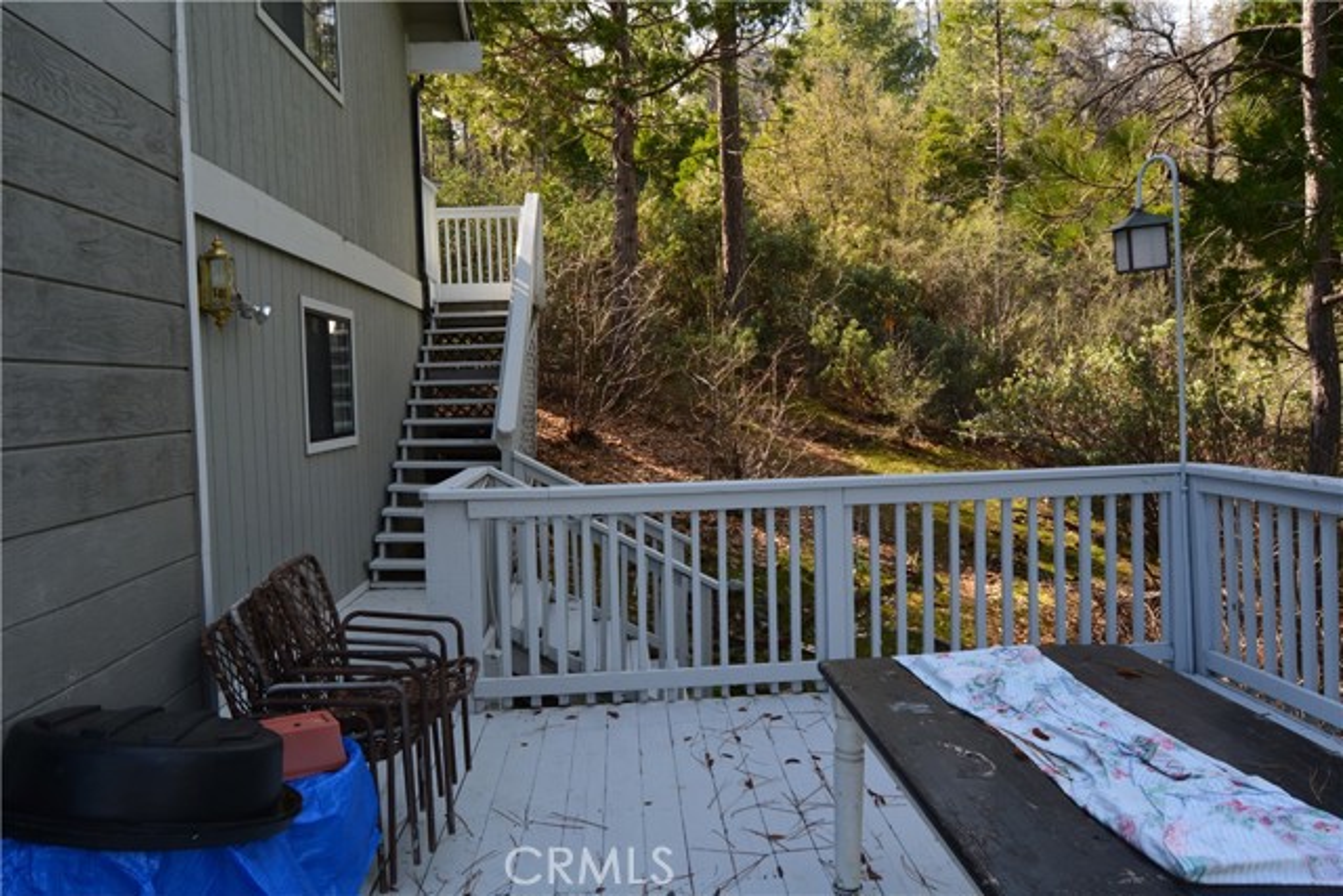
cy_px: 448
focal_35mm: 27
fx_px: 1007
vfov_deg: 48.0
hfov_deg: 67.4
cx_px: 672
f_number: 9
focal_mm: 18
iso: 400
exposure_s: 1/125
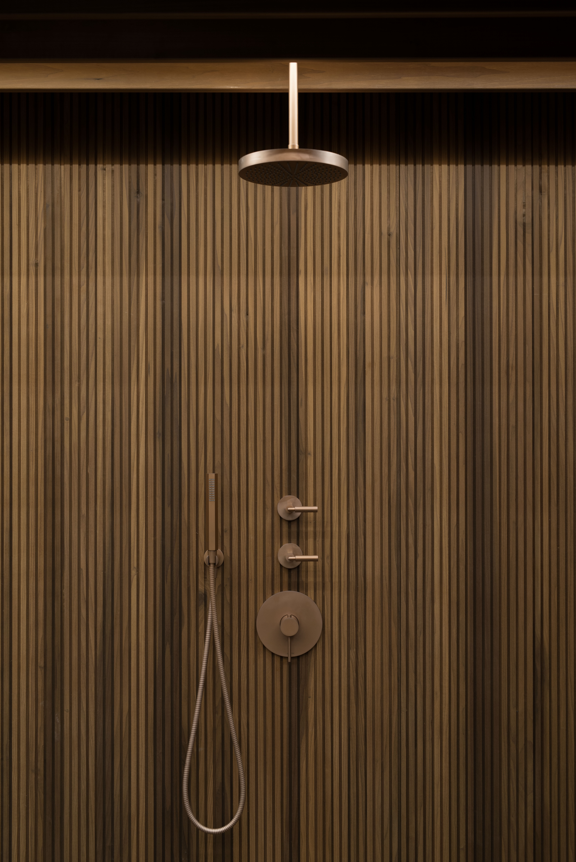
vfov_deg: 39.6
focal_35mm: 50
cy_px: 431
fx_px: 1199
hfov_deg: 27.0
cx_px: 288
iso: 200
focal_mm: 50
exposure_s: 1/5
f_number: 3.5
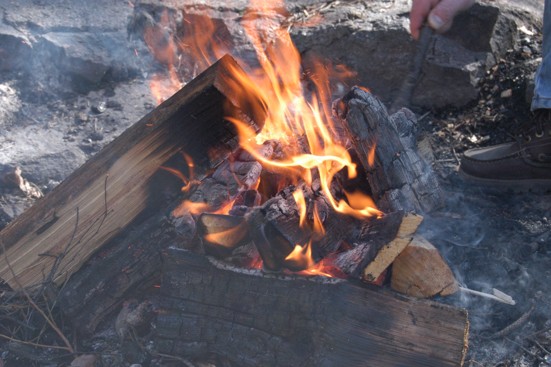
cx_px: 276
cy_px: 184
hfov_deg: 24.6
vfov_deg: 16.5
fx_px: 1262
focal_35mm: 82
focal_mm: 55
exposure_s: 1/160
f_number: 10
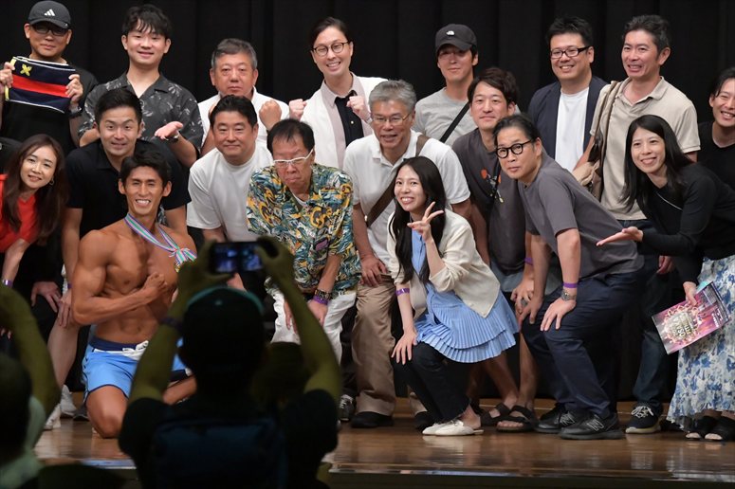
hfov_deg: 9.2
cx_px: 368
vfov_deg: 6.1
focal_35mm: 225
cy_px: 244
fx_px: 4592
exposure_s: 1/400
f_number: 5.6
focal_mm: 150
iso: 6400
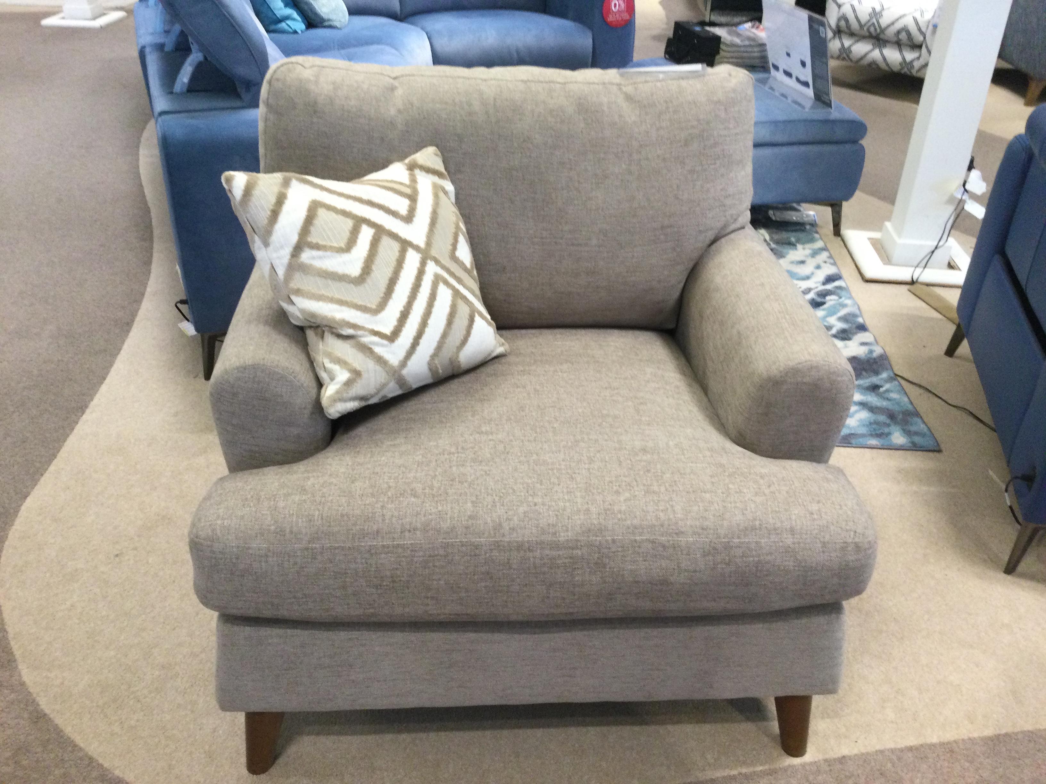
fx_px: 937
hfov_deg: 58.4
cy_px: 392
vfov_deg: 45.4
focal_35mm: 31
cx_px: 523
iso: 125
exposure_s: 1/33
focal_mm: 3.3
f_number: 2.4
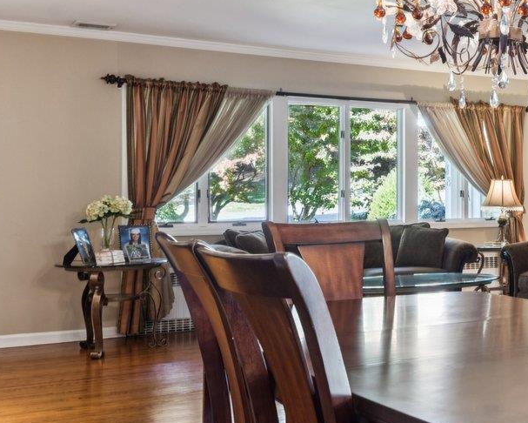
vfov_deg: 26.7
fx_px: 891
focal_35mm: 57
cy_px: 208
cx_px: 574
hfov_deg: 29.8
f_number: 9
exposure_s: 1/1.67
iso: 160
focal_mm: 18
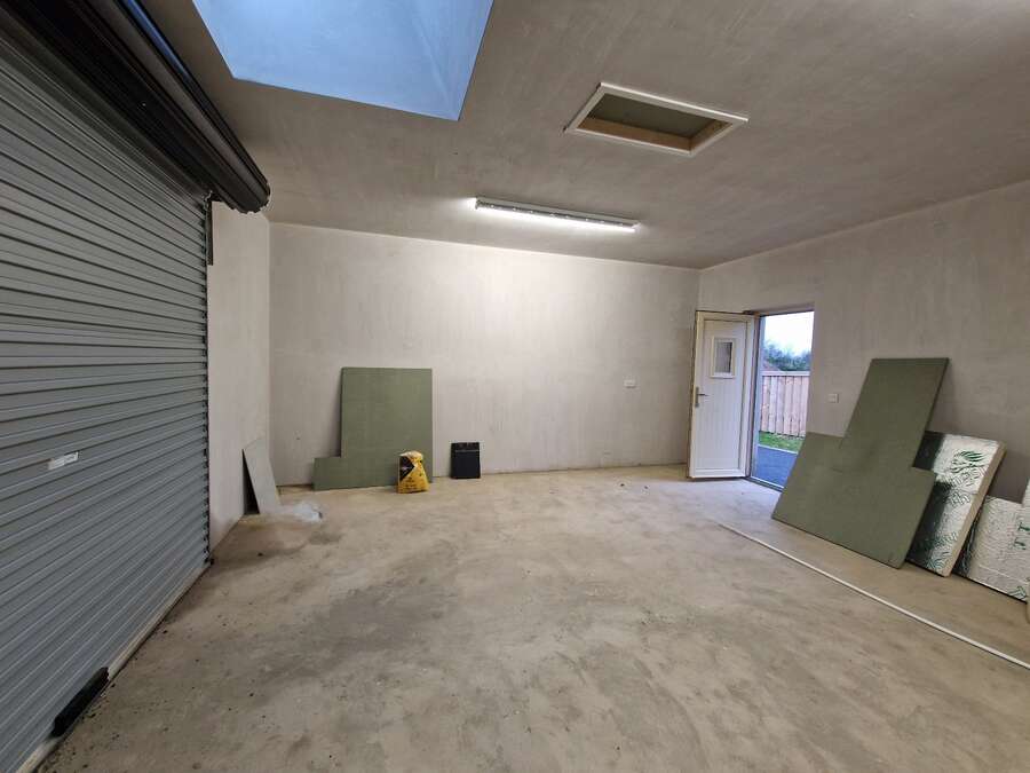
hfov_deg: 106.2
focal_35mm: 13
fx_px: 387
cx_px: 515
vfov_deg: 89.9
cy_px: 386
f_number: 2.2
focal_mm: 2.2
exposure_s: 1/50
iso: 160
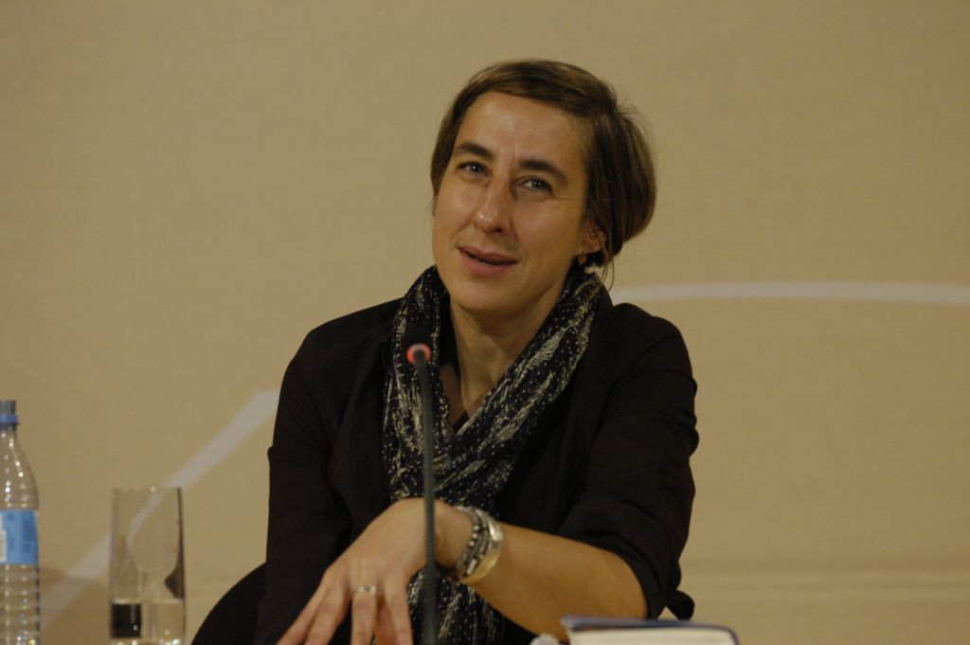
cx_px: 485
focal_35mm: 248
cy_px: 322
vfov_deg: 5.5
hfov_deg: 8.3
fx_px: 6663
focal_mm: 165
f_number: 3.5
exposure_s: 1/125
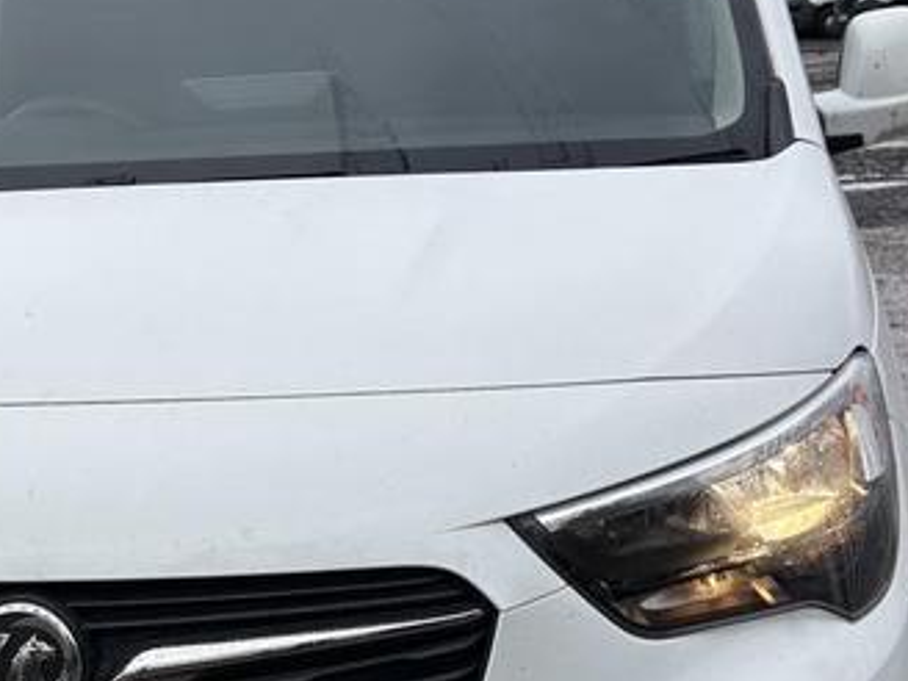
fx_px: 1862
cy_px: 446
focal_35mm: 71
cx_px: 246
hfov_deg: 27.1
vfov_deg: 20.7
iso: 50
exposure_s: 1/1263
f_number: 1.6
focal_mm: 5.96
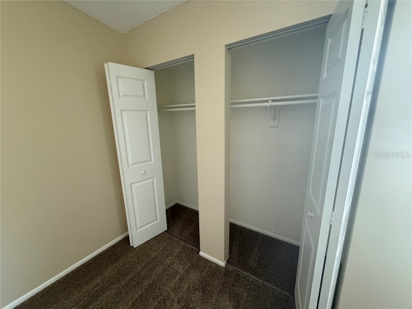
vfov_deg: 85.7
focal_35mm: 14
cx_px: 206
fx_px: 167
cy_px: 154
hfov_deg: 102.1
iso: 500
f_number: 2.2
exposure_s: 1/60
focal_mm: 2.22
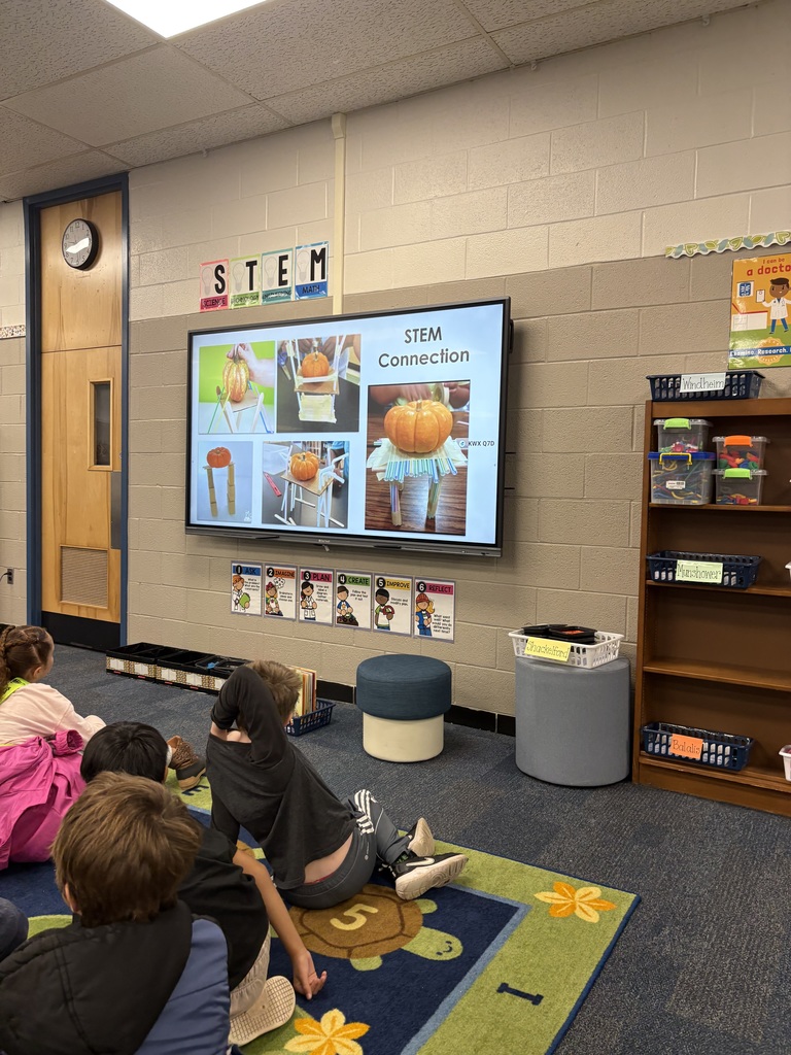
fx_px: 792
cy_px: 528
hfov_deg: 53.1
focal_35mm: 26
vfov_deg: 67.3
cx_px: 396
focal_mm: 5.96
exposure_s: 1/120
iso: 125
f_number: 1.6
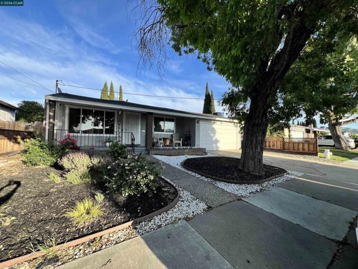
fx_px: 134
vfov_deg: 89.9
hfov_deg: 106.2
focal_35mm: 13
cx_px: 179
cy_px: 134
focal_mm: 1.57
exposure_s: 1/661
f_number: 1.8
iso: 32
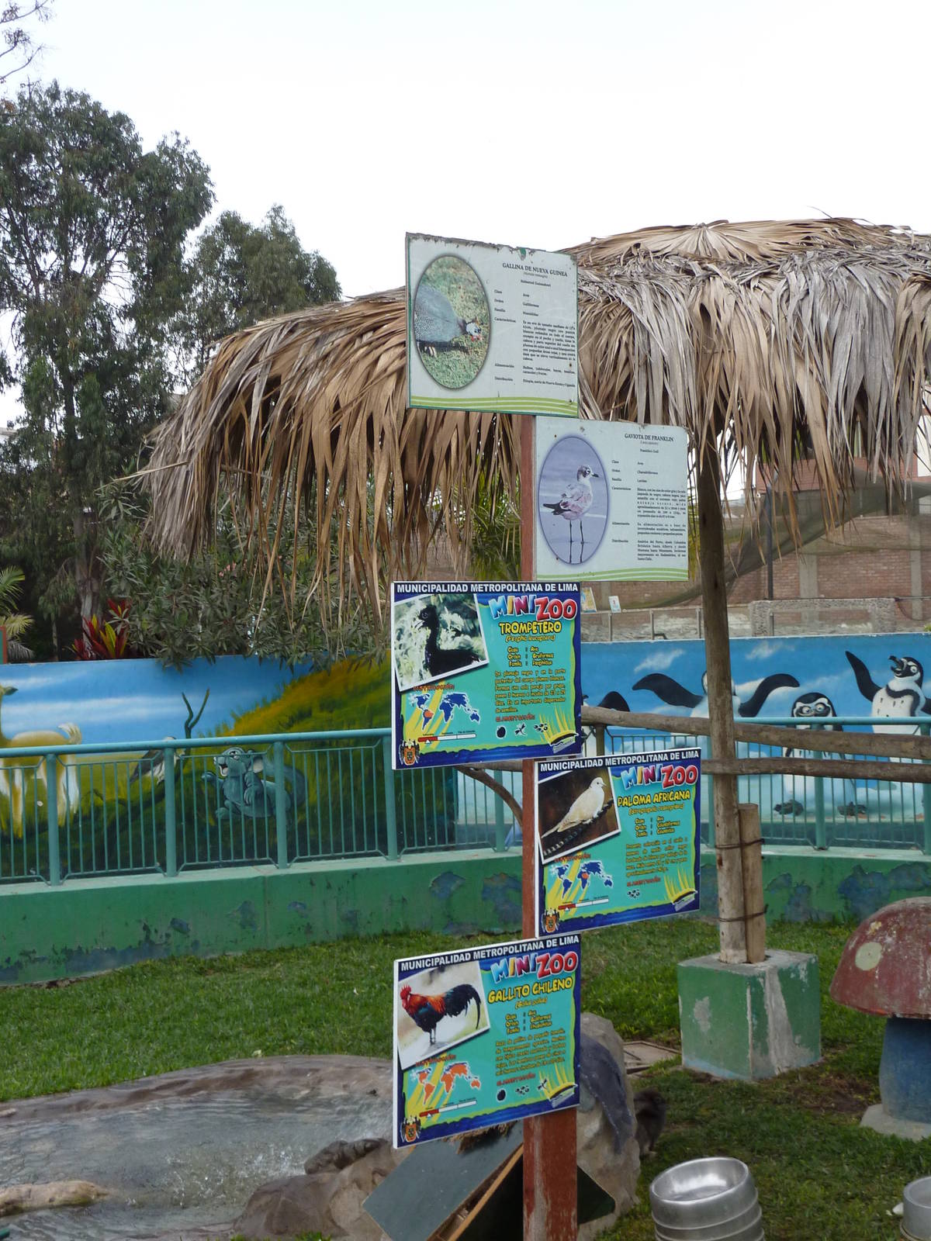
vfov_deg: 39.7
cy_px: 620
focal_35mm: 48
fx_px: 1721
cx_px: 466
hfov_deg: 30.3
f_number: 3.8
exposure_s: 1/160
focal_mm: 7.9
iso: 160
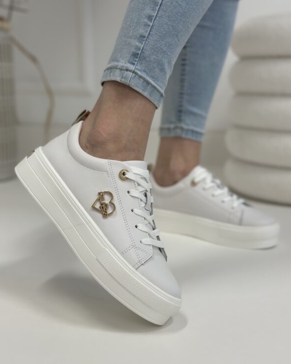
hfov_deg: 29.7
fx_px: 549
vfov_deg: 36.7
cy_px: 180
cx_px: 147
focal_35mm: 51
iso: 80
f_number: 1.78
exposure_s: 1/100
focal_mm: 6.86
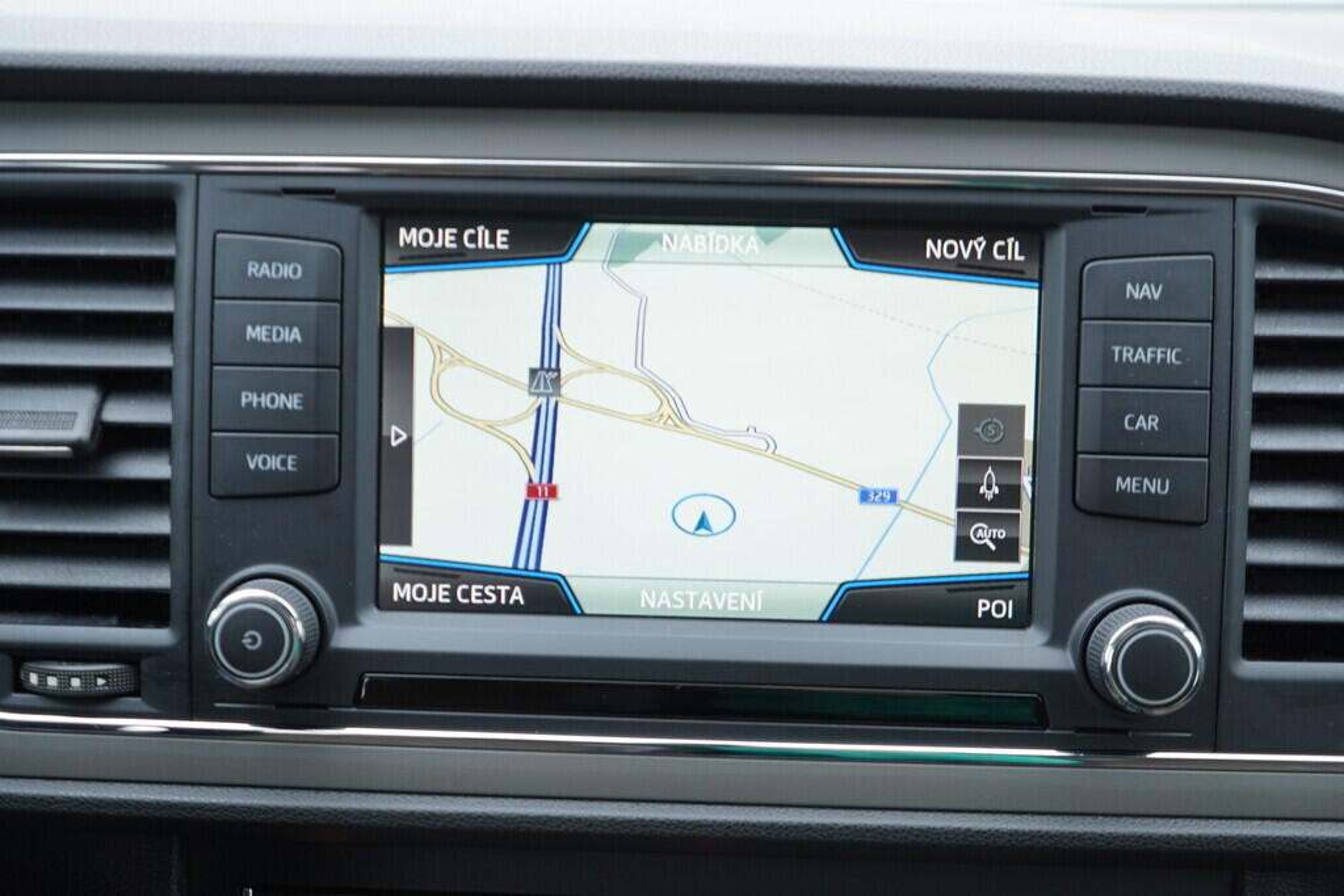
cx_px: 672
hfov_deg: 53.1
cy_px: 448
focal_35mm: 36
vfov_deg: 36.9
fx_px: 1344
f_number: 2.8
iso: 250
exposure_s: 1/40
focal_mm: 24
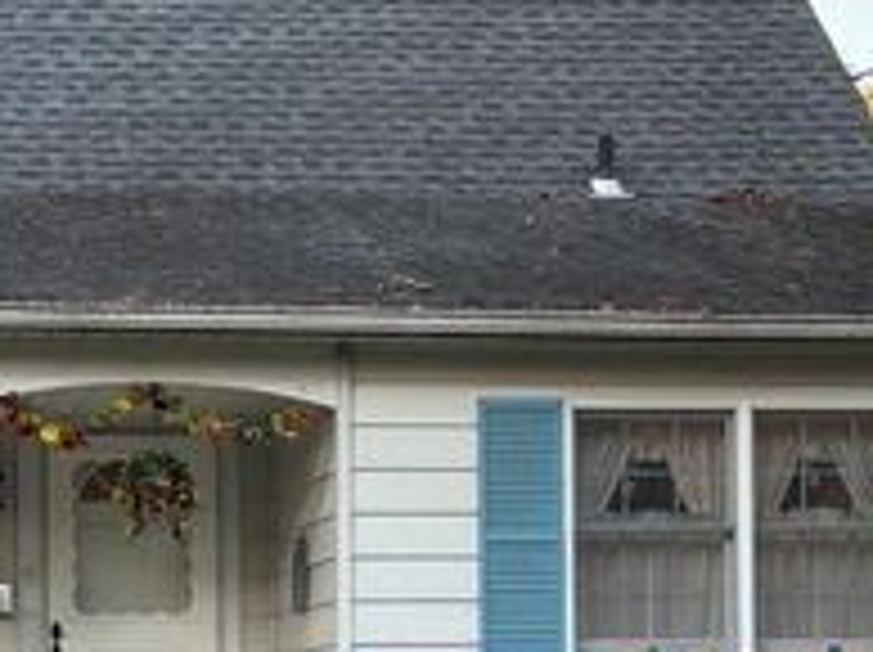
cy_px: 677
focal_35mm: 124
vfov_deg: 11.8
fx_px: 3123
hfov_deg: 15.8
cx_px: 135
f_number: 1.78
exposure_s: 1/88
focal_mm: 6.76
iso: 100
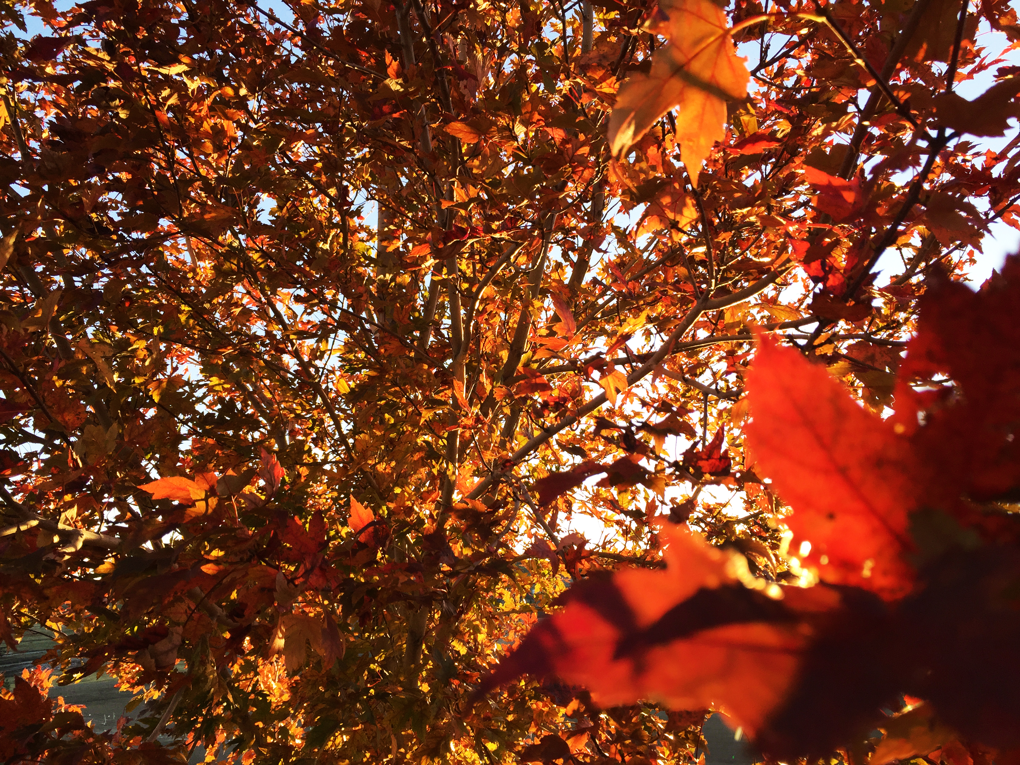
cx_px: 510
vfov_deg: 48.2
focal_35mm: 29
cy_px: 382
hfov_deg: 61.7
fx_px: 855
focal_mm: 4.15
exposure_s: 1/306
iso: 32
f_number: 2.2
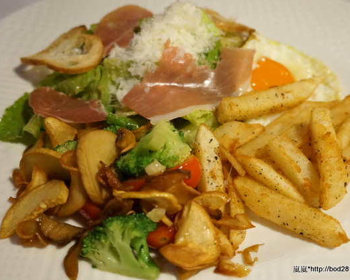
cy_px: 141
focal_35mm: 41
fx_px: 424
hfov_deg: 44.6
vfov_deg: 36.5
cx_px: 205
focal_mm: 24
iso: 2500
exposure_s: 1/60
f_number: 4.5
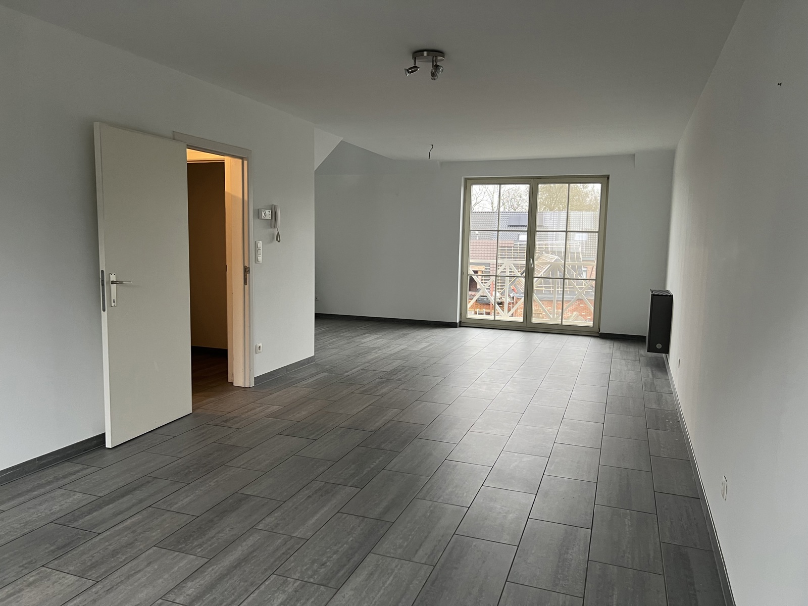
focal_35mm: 26
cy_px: 303
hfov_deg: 67.3
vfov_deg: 53.1
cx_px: 404
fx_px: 607
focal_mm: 5.7
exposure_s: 1/50
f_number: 1.5
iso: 100
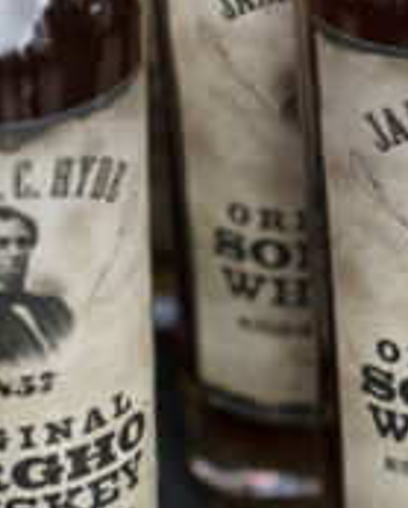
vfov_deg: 7.9
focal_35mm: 244
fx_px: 3673
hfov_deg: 6.3
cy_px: 276
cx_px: 540
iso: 6400
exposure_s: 1/125
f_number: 2.5
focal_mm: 85
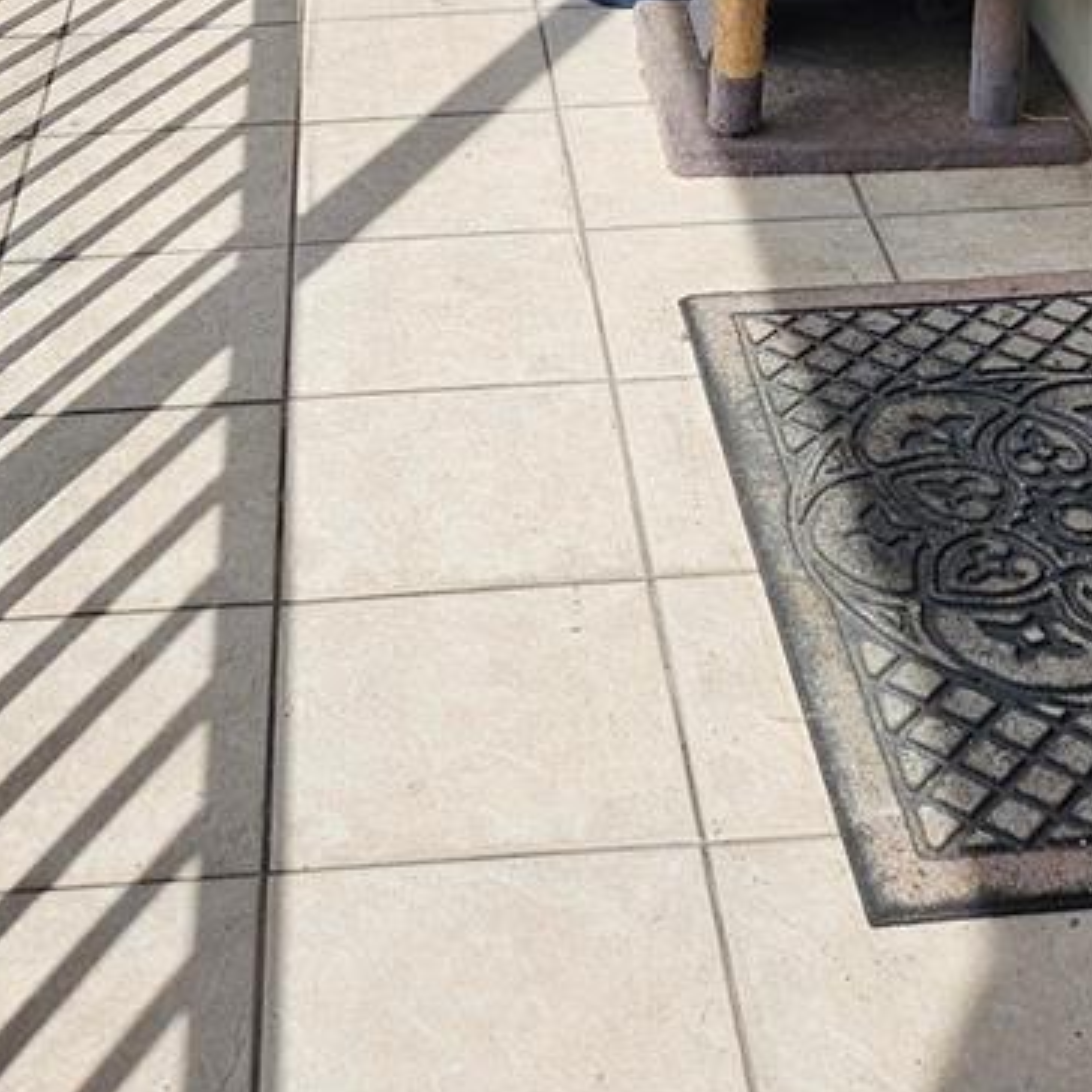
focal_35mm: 70
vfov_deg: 21.8
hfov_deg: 24.7
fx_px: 2498
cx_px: 543
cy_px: -387
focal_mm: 5
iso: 50
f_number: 1.8
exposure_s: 1/1215
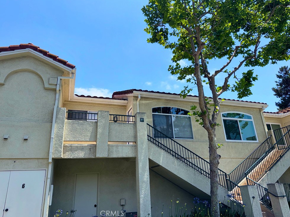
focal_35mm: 25
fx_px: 209
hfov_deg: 69.4
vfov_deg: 54.9
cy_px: 105
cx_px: 147
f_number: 1.78
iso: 80
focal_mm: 6.76
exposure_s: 1/4608
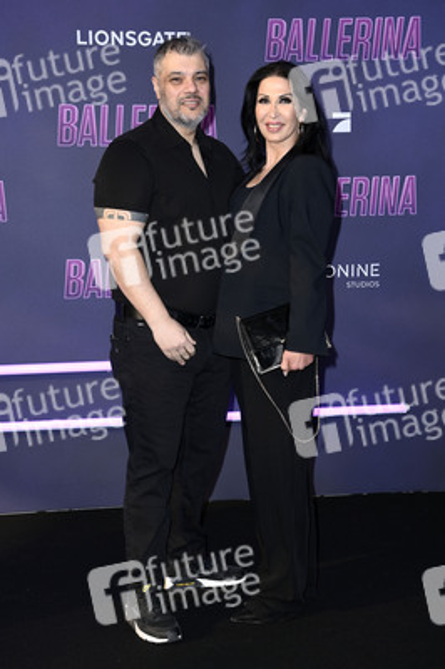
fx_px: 1207
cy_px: 334
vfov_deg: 31.0
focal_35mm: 65
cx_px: 222
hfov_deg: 20.9
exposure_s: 1/200
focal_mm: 65
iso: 320
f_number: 7.1
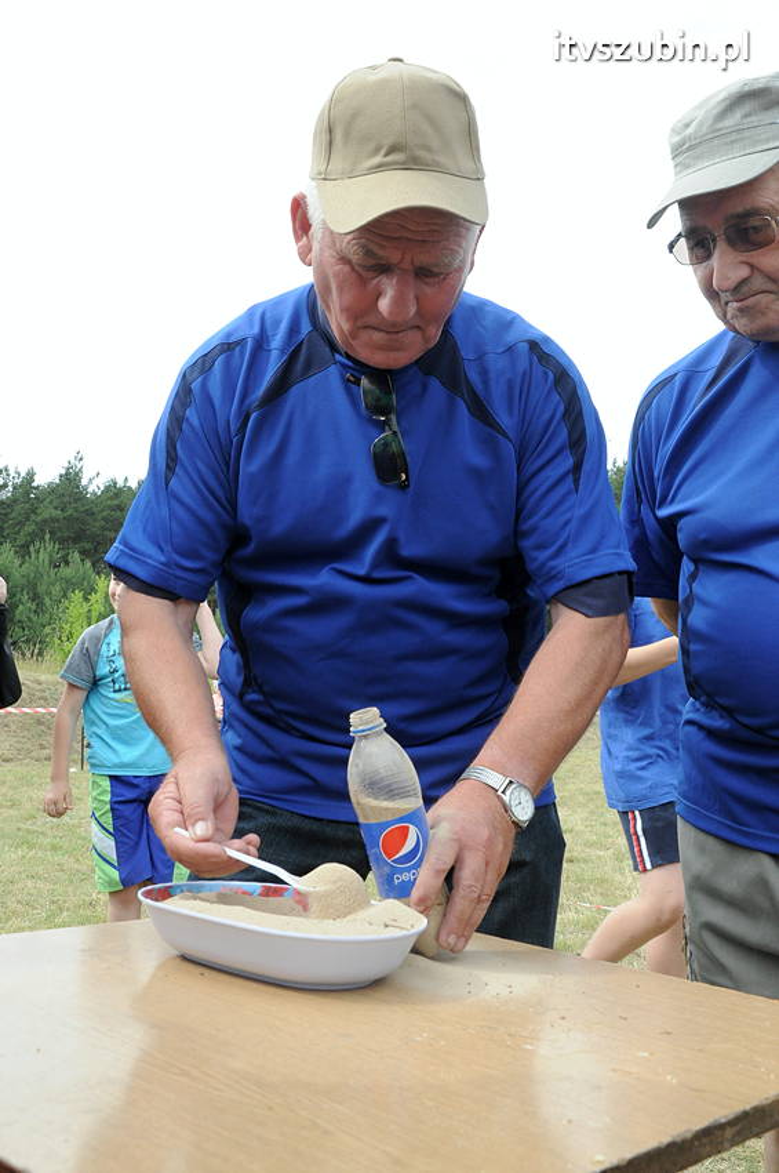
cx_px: 390
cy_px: 586
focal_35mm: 36
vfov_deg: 53.2
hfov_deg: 36.8
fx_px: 1171
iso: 800
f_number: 10
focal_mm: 24
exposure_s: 1/400
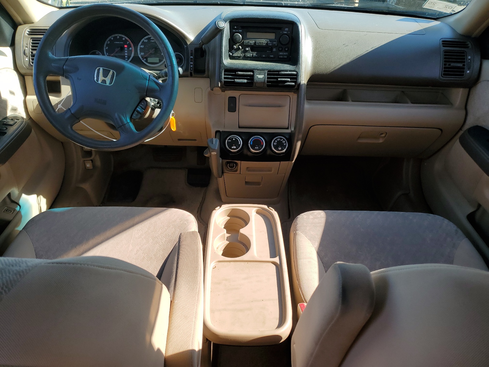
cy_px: 184
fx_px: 367
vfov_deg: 53.1
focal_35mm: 26
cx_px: 244
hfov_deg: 67.3
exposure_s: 1/476
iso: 50
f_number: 1.5
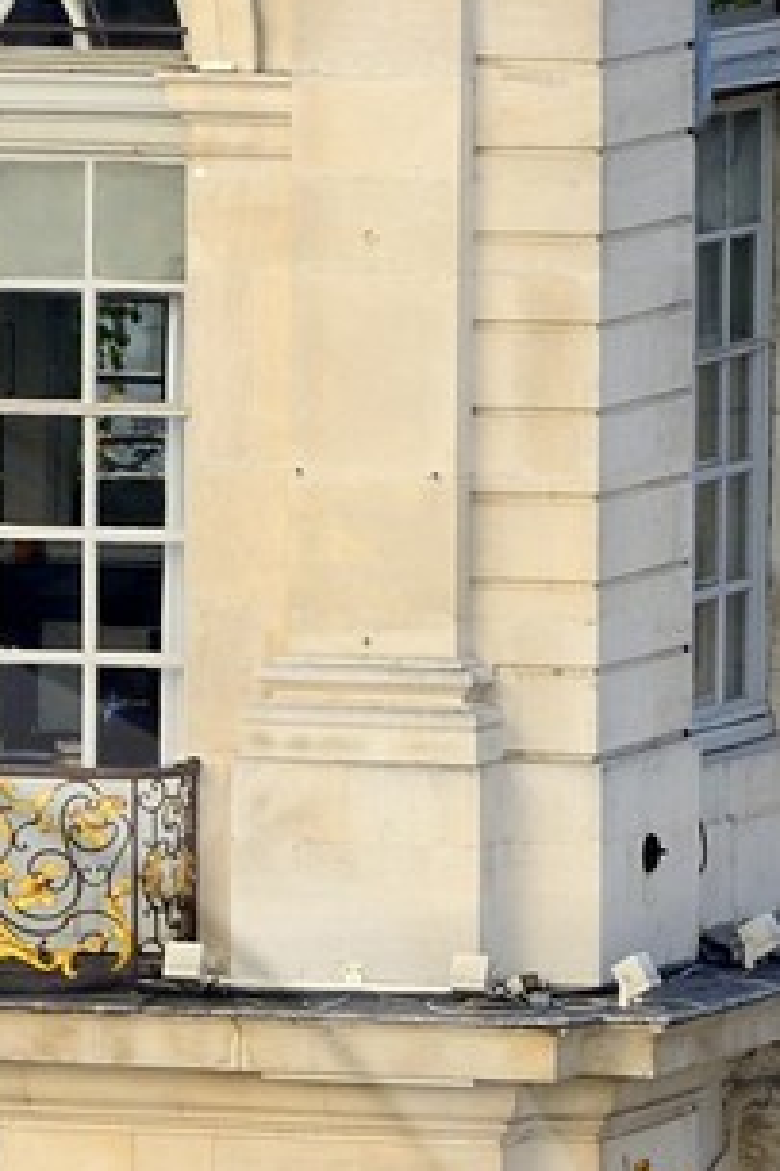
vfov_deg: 2.3
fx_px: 29021
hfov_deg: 1.5
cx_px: -461
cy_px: 1762
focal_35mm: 892
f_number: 7.1
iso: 200
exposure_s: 1/200
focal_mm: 170
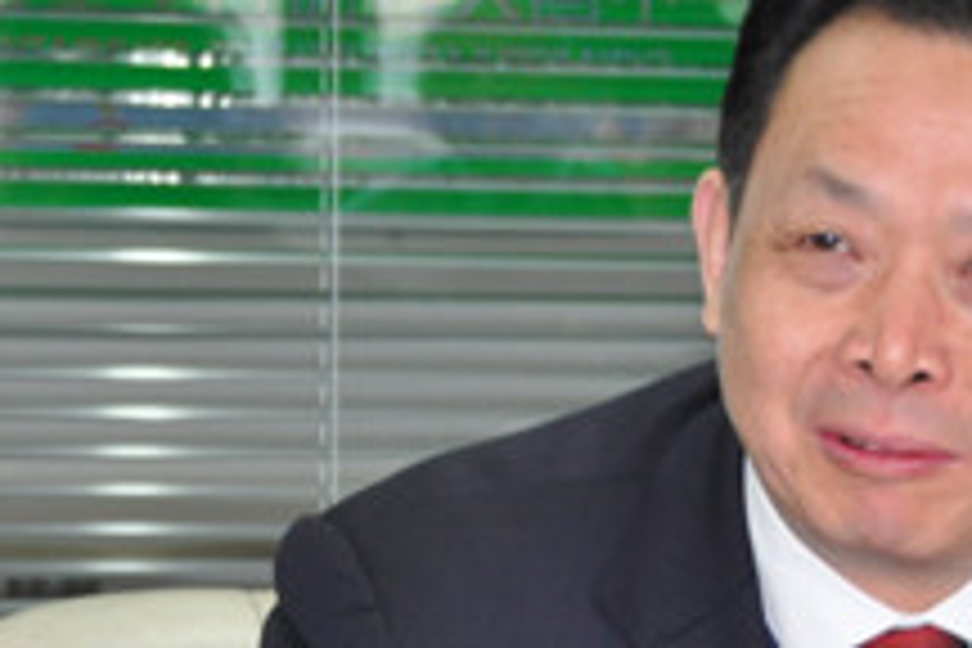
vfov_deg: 6.6
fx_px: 5616
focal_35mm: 208
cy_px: 644
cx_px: 752
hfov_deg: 9.9
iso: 800
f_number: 4.8
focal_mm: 50
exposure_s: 1/60
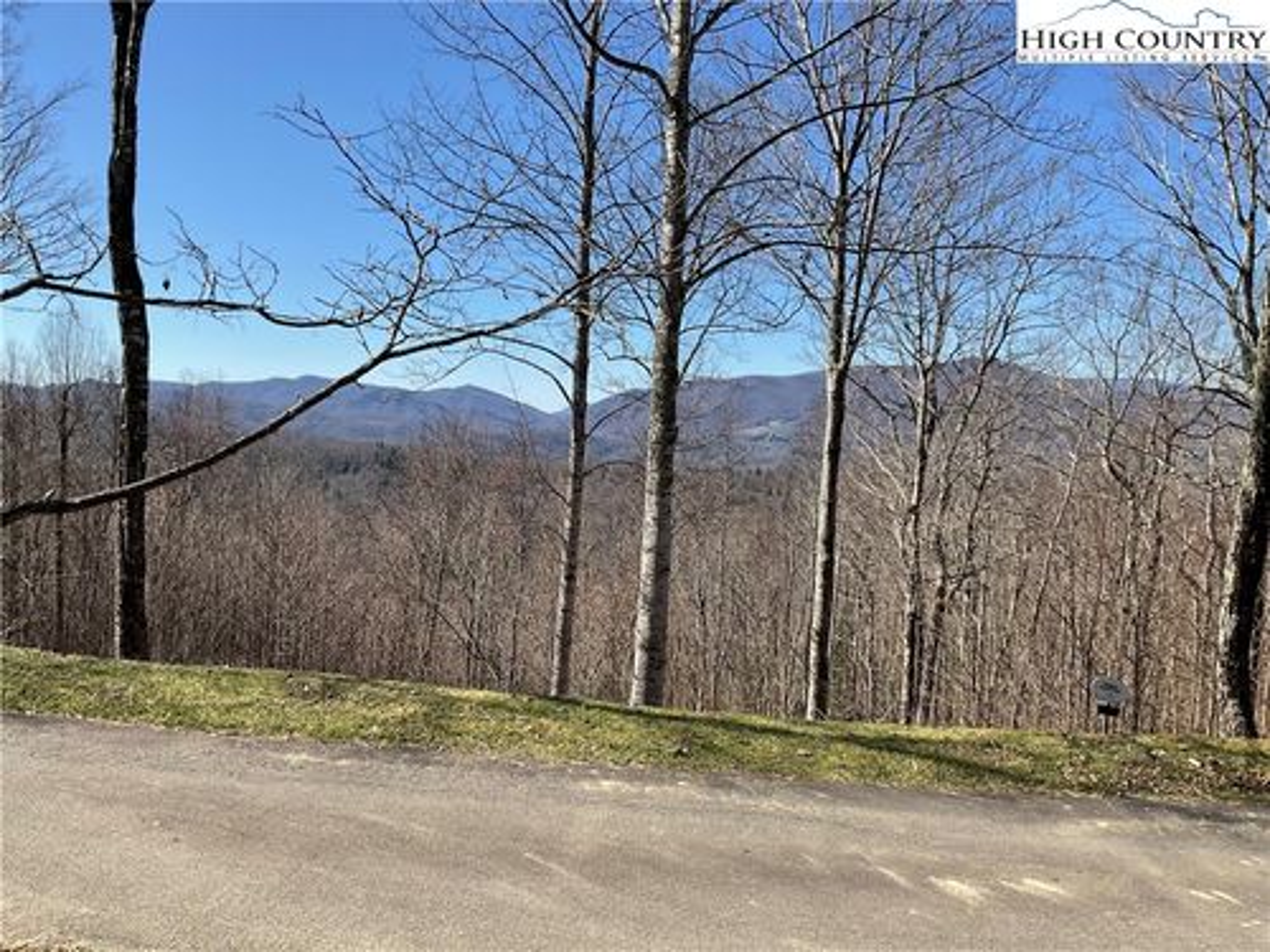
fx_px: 1064
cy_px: 476
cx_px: 635
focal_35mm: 29
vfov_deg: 48.2
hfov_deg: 61.7
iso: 16
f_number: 1.8
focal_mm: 3
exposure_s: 1/1534
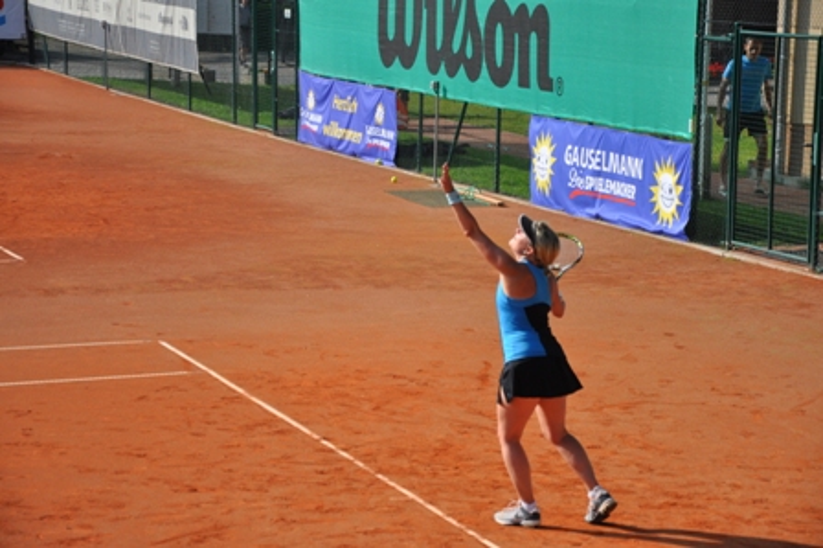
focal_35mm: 112
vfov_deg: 12.2
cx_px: 412
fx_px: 2570
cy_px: 274
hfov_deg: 18.2
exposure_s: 1/1600
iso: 400
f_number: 6.3
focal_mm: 75
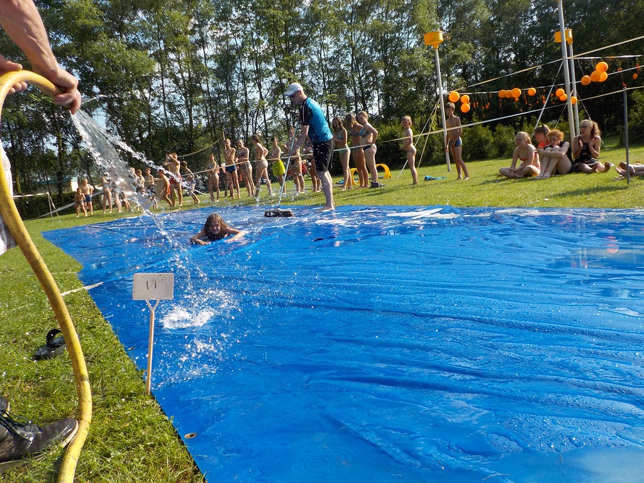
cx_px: 322
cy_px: 242
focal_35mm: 30
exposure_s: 1/800
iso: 125
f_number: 3.3
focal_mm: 4.1
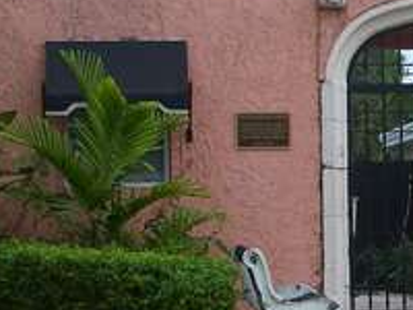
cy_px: 132
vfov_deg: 10.4
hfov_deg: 13.6
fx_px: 1694
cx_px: 475
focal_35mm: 142
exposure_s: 1/640
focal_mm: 7.8
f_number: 2.8
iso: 64
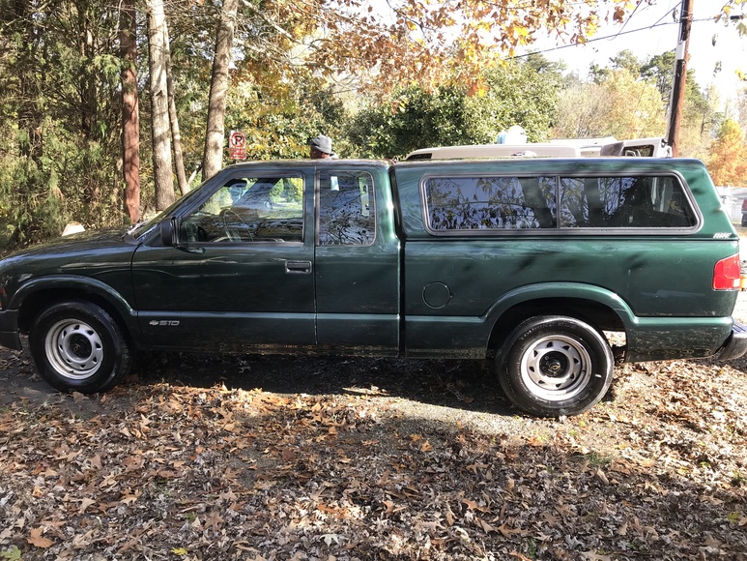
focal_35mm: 28
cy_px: 280
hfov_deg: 63.4
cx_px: 374
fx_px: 604
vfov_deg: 49.8
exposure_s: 1/197
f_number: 1.8
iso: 20
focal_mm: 3.99
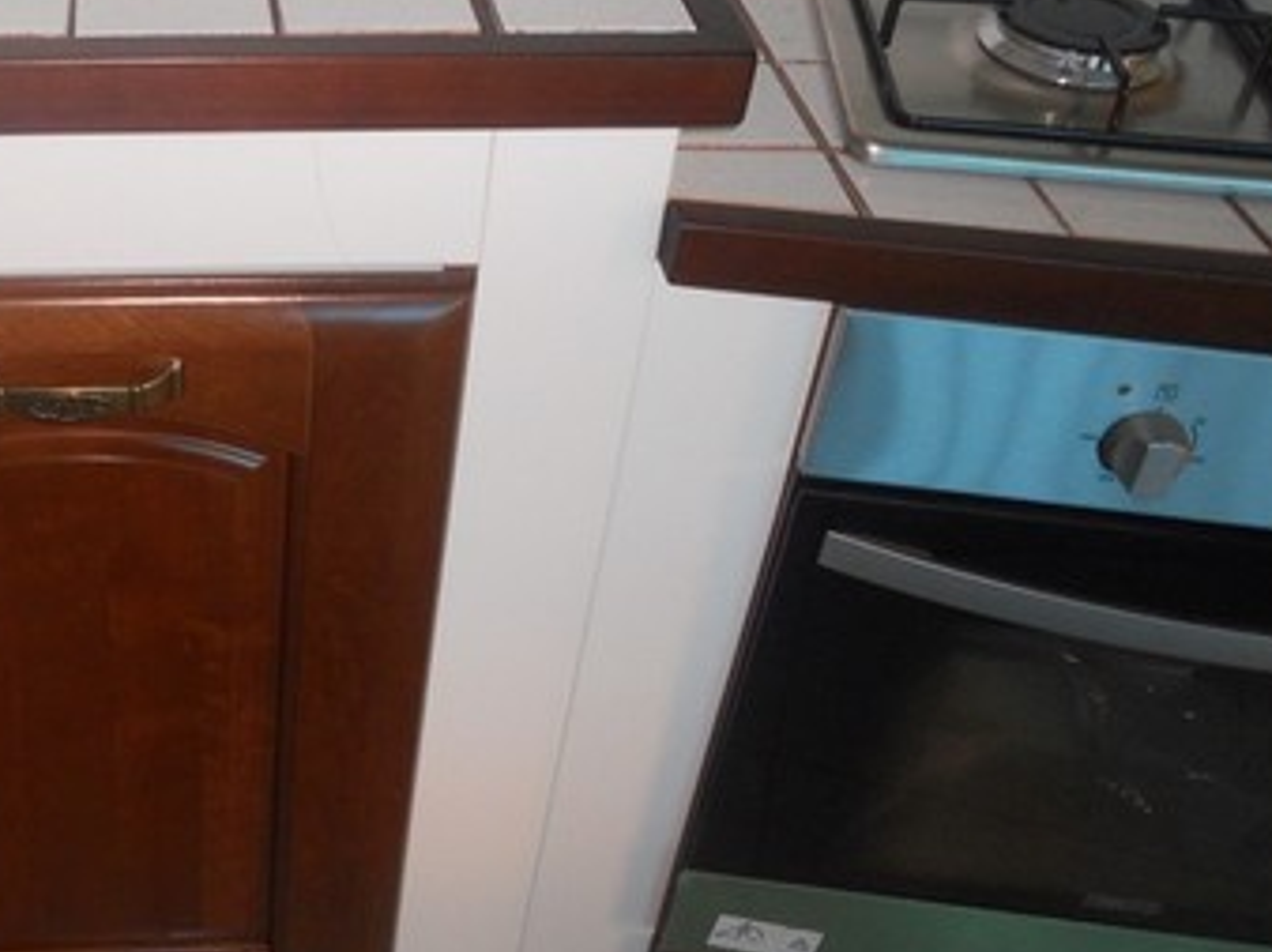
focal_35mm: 48
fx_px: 1763
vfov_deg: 30.2
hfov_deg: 38.0
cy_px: 425
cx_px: 230
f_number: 3.2
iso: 200
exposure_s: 1/25
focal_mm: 4.9
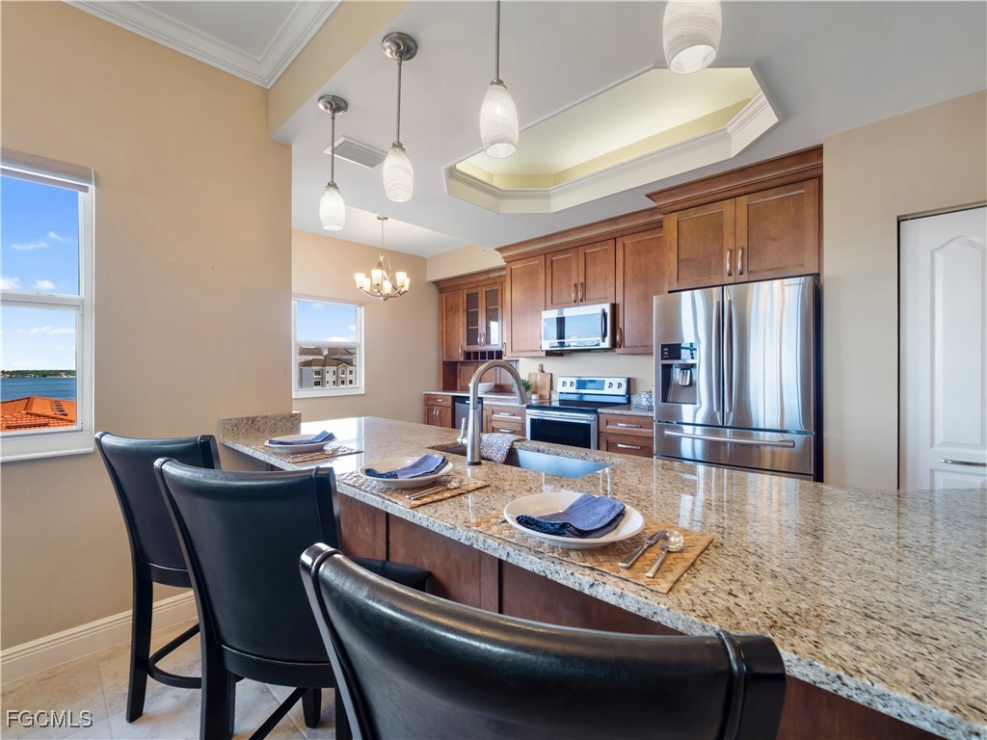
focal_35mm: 14
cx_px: 494
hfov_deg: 102.1
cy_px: 370
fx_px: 399
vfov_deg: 85.7
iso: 200
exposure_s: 1/10
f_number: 7.1
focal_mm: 7
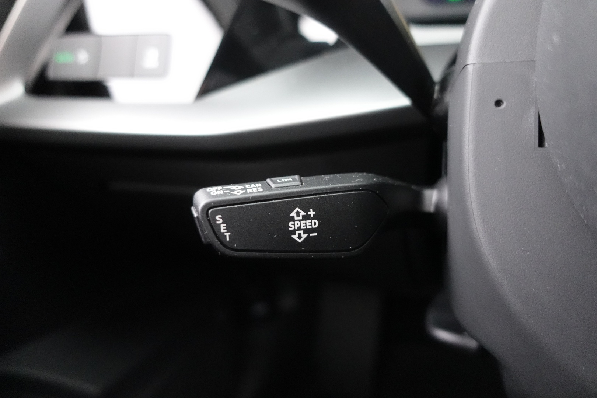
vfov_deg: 53.1
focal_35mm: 24
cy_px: 199
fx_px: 398
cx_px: 298
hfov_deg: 73.7
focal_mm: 9.4
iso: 3200
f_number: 1.8
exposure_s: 1/13
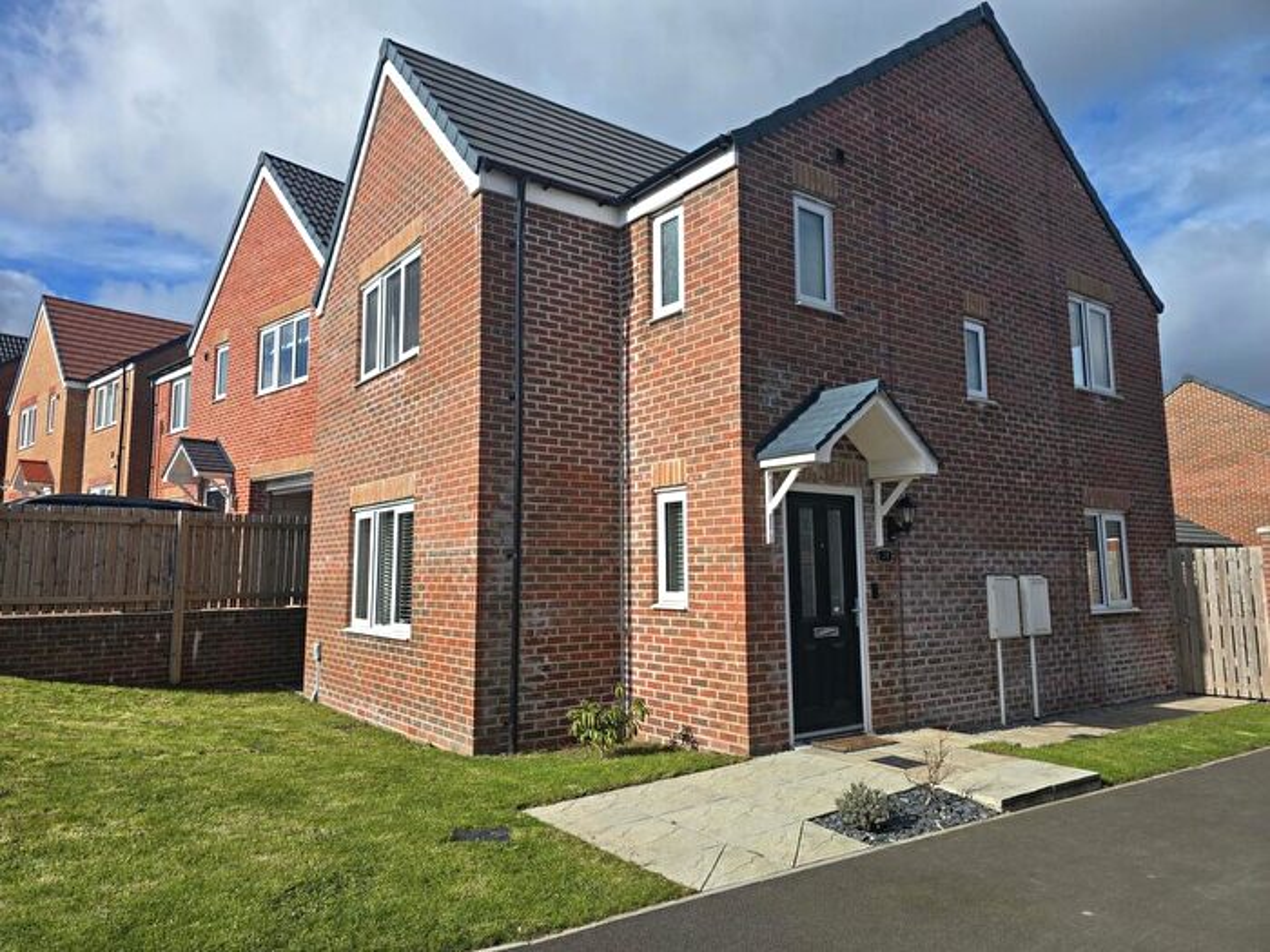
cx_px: 635
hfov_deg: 73.9
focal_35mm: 23
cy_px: 476
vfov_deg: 58.9
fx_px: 844
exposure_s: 1/868
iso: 12
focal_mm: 6.3
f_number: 1.7
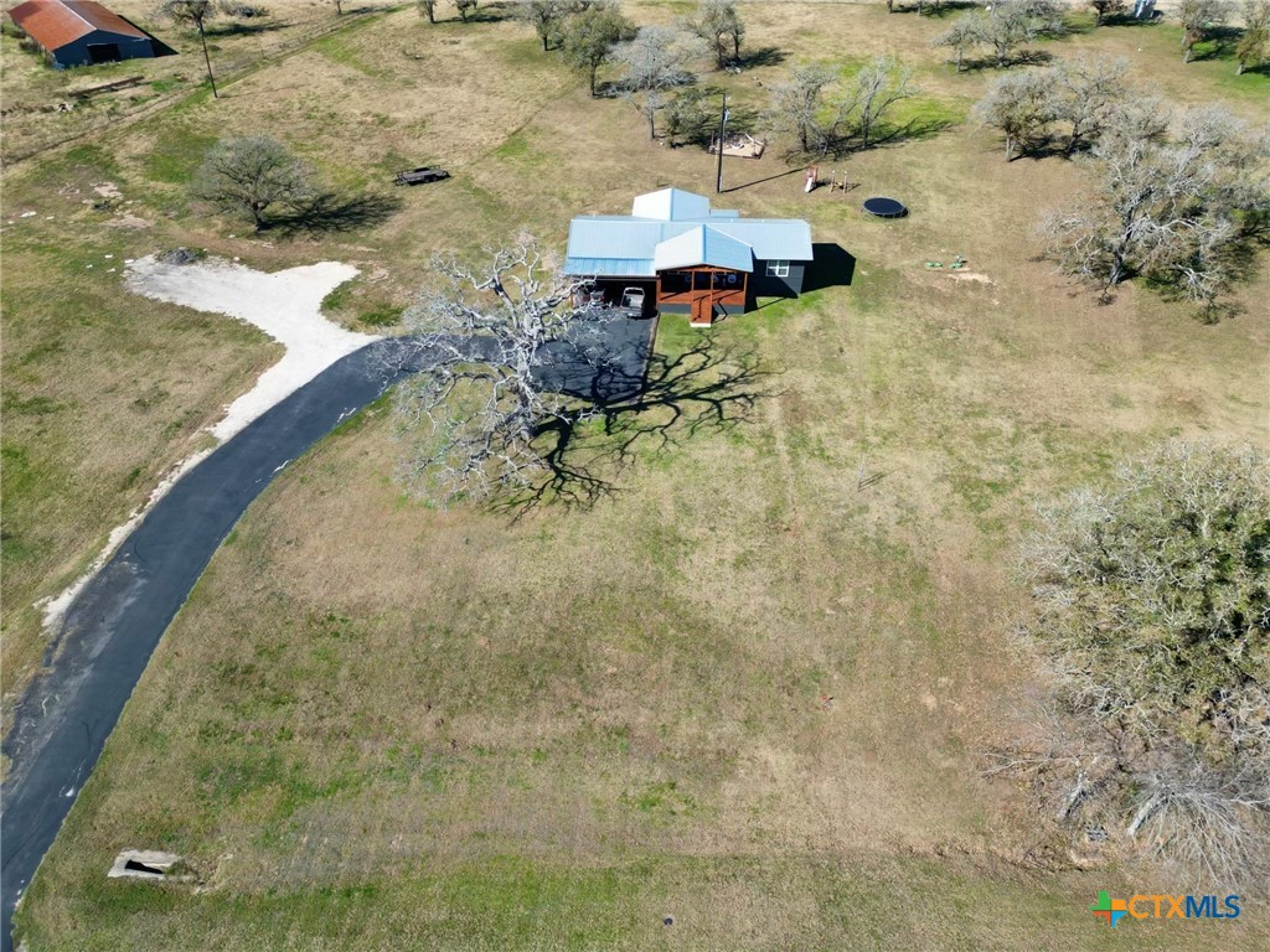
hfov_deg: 71.6
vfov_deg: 56.8
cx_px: 635
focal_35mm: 24
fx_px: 881
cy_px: 476
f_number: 1.7
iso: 100
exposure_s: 1/2000
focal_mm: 6.72
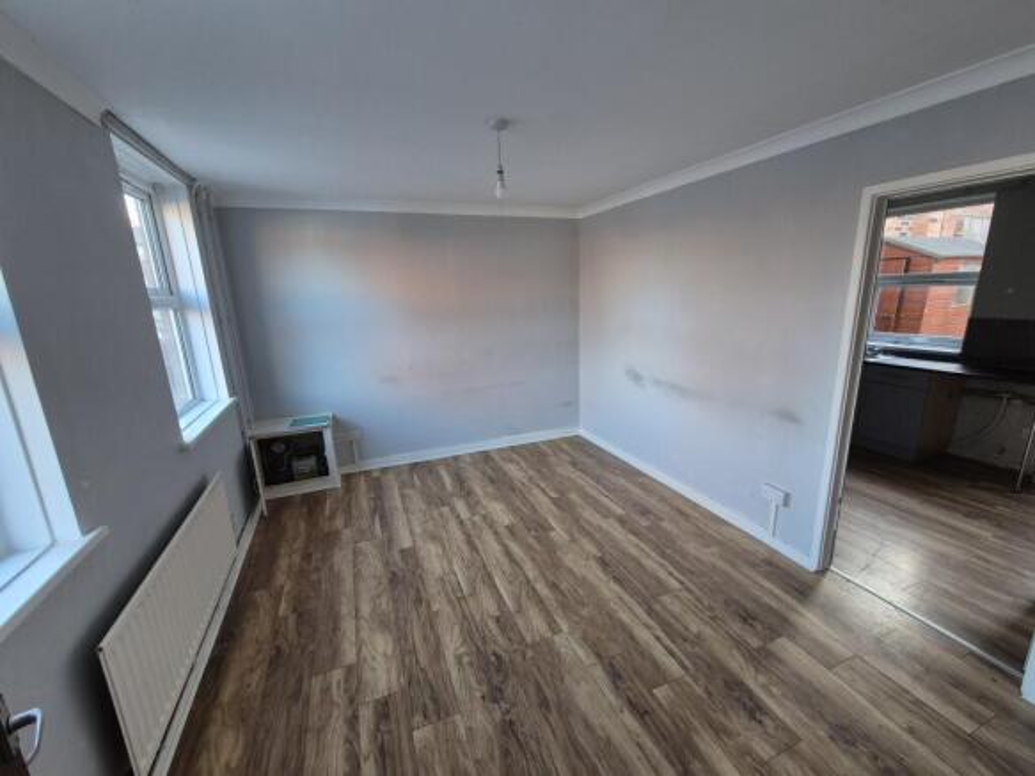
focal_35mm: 13
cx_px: 518
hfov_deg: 106.2
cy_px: 388
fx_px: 389
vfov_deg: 89.9
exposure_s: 1/50
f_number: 2.2
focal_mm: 2.2
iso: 125
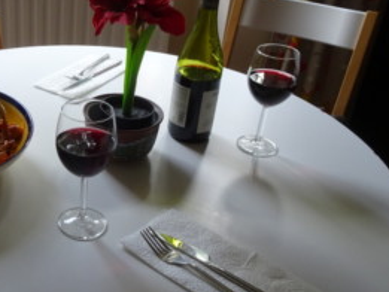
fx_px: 517
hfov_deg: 39.3
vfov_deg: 31.5
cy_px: 144
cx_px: 69
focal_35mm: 46
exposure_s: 1/30
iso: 100
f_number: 3.5
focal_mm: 4.1
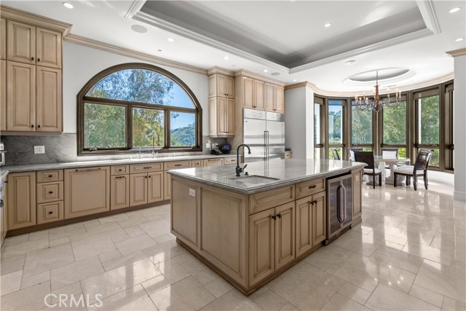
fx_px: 207
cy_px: 156
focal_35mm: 16
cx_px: 233
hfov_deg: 96.7
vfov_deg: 73.8
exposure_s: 1/30
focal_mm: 16
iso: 800
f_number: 8
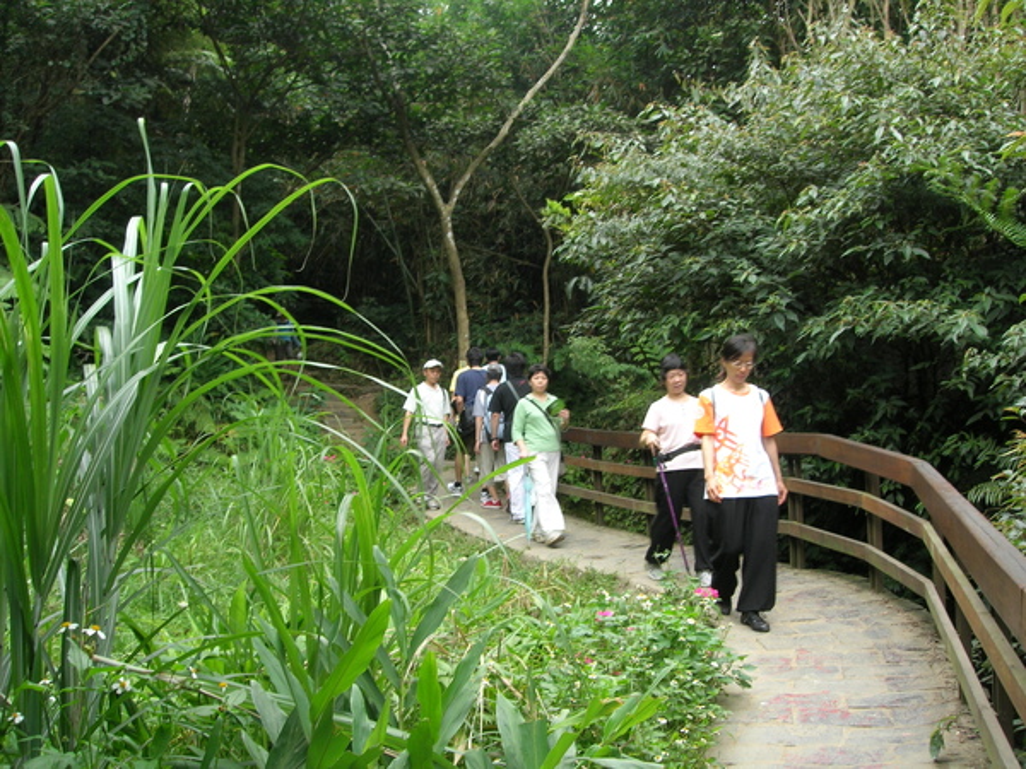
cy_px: 384
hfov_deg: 49.0
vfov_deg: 37.7
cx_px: 513
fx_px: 1126
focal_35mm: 38
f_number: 4.8
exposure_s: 1/50
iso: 64
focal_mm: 7.8
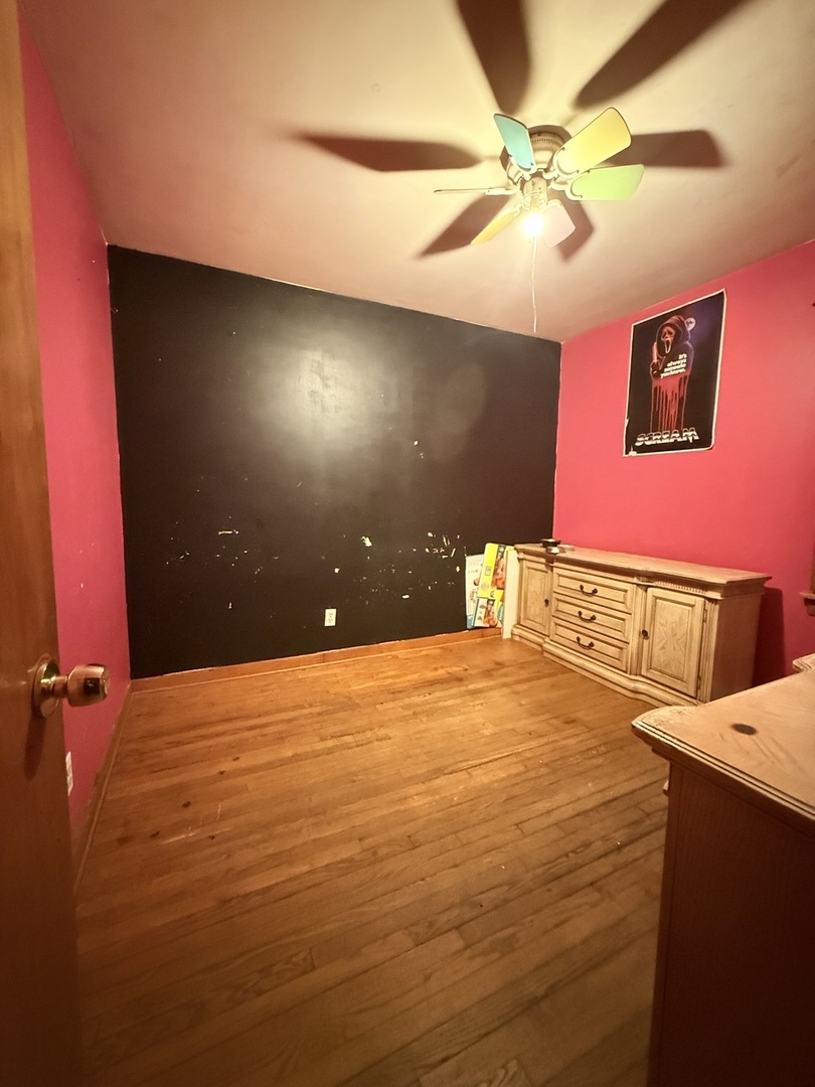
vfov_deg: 102.1
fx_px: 439
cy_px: 544
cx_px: 408
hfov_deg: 85.7
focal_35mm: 14
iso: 1600
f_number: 2.2
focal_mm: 2.22
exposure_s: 1/30
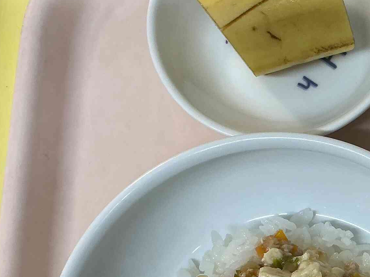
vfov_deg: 20.1
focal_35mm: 72
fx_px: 770
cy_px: 245
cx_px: 450
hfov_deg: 24.4
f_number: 1.8
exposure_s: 1/60
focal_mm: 3
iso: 50
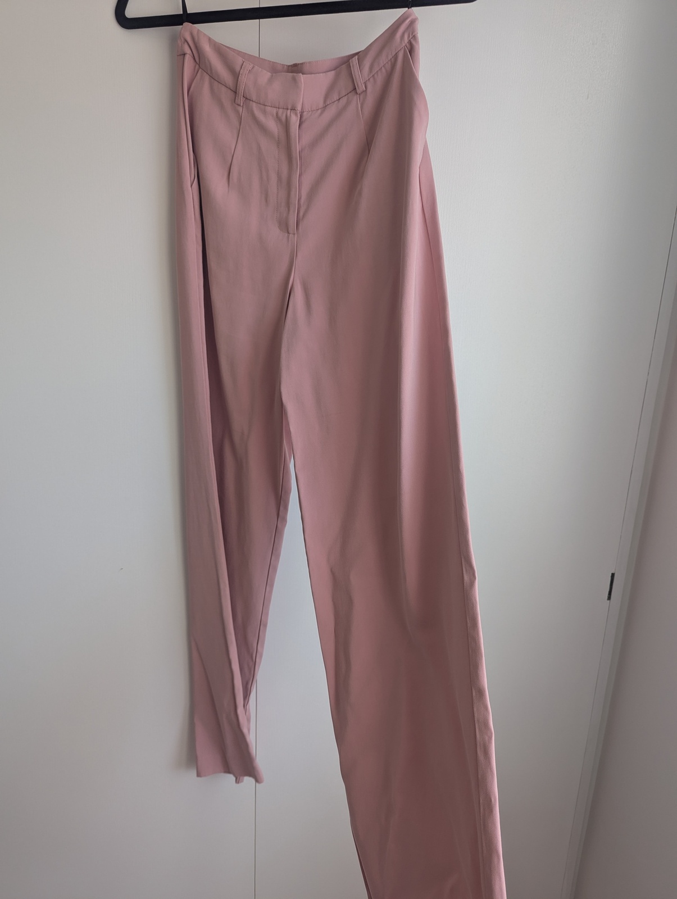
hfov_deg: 56.9
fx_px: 624
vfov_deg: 71.5
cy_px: 450
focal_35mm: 24
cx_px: 338
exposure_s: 1/39.9
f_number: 1.85
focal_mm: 6.81
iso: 62
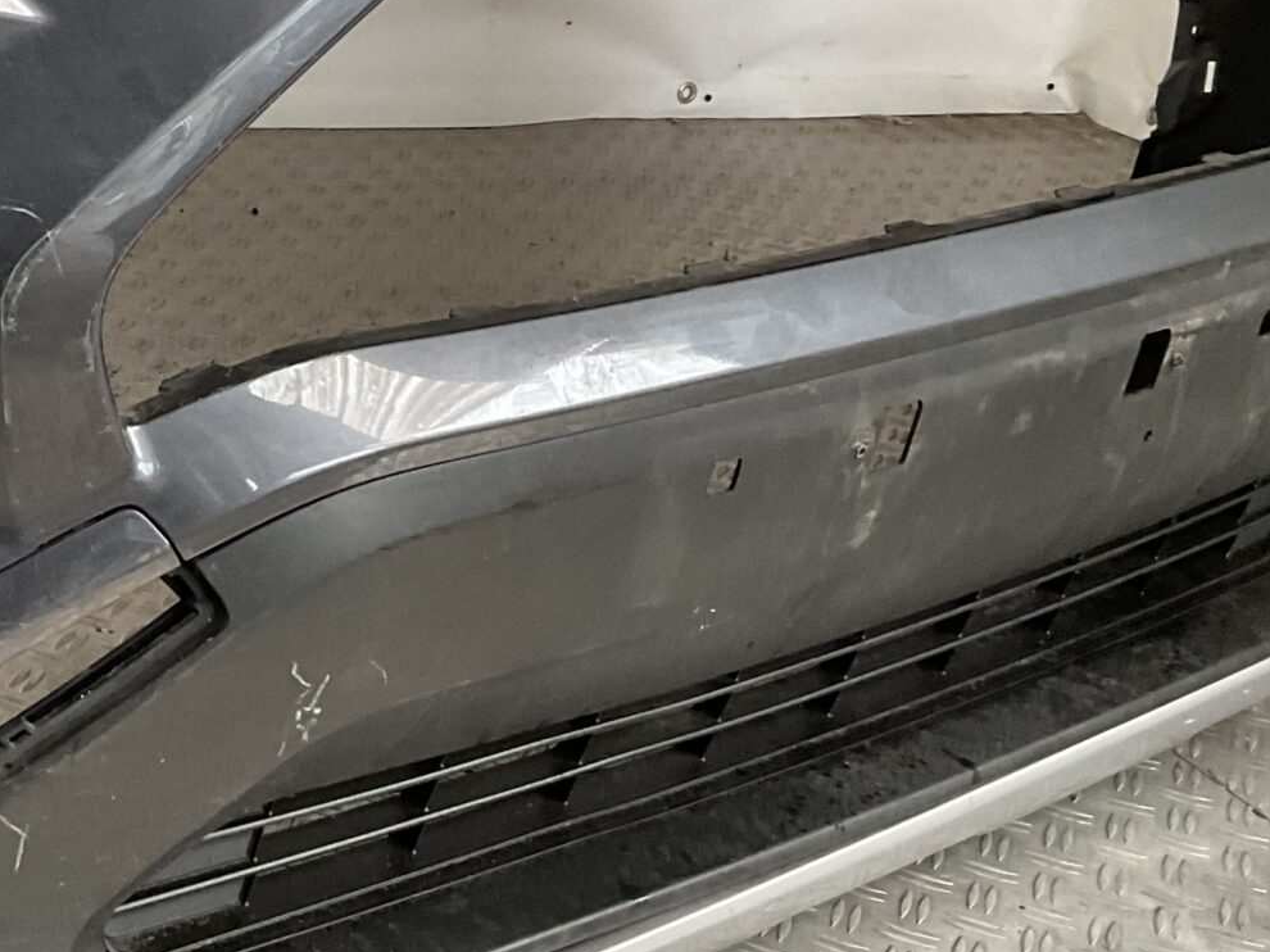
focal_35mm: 75
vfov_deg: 19.6
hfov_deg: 24.8
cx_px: -1
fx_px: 2751
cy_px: 300
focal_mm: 3
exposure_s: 1/50
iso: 125
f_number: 1.8
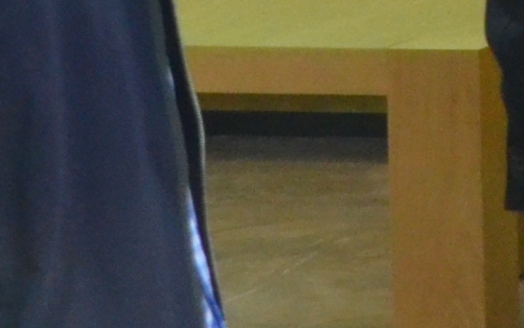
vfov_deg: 5.1
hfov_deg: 7.9
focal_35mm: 253
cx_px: 1057
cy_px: -326
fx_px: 3613
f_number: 6.3
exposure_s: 1/160
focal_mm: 22
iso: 640
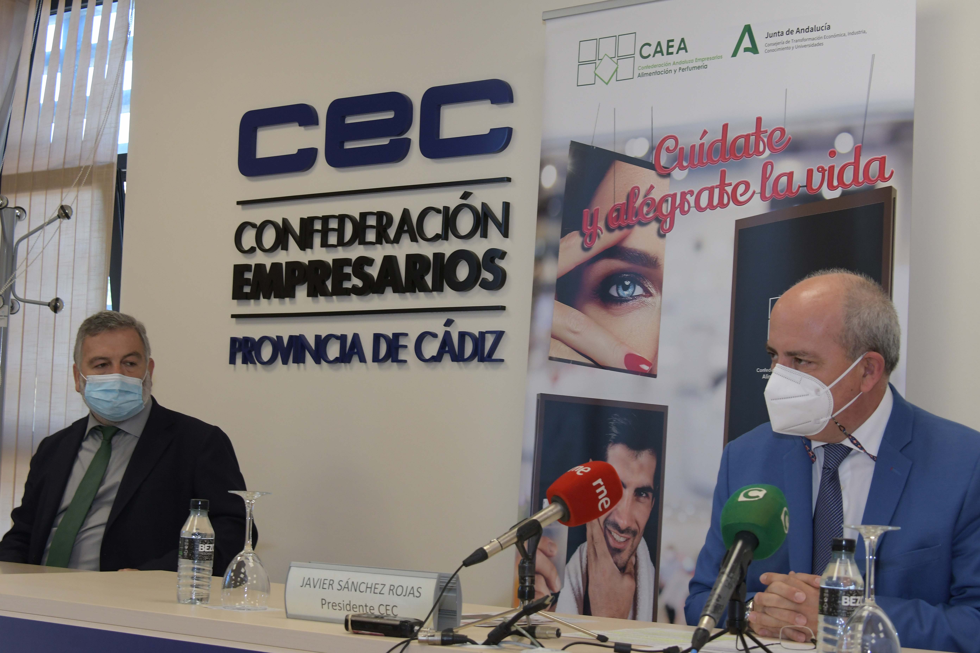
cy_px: 326
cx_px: 490
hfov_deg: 30.5
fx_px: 1797
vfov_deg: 20.6
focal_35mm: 66
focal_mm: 44
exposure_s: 1/80
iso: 1000
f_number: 7.1
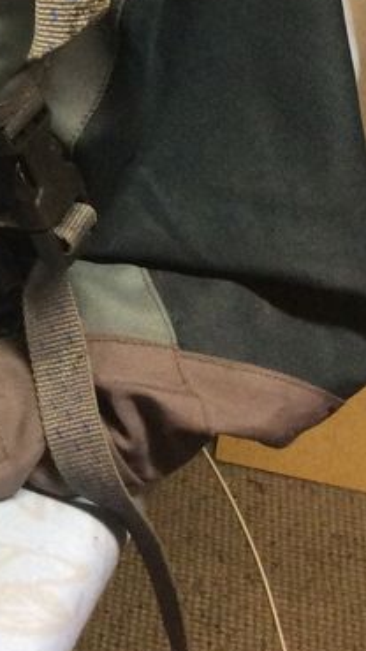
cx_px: -157
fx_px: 1623
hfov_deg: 12.3
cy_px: 37
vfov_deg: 22.0
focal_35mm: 94
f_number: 2.4
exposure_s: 1/25
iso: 200
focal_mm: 3.3
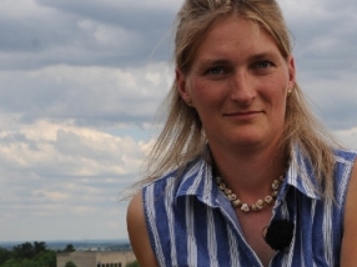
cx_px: 340
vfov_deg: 13.2
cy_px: 281
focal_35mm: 110
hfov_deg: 17.6
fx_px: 1133
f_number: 9
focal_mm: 32
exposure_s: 1/320
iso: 200
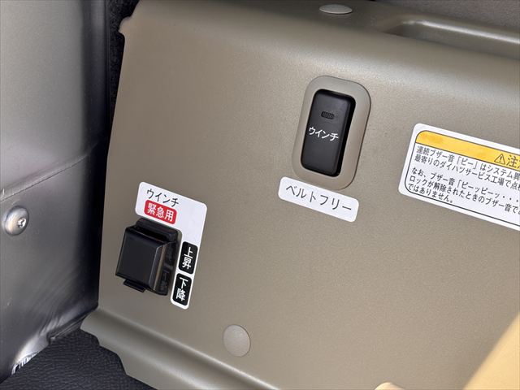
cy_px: 195
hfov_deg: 36.8
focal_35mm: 52
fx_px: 781
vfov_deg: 28.0
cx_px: 260
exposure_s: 1/471
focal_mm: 5.96
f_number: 1.6
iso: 32
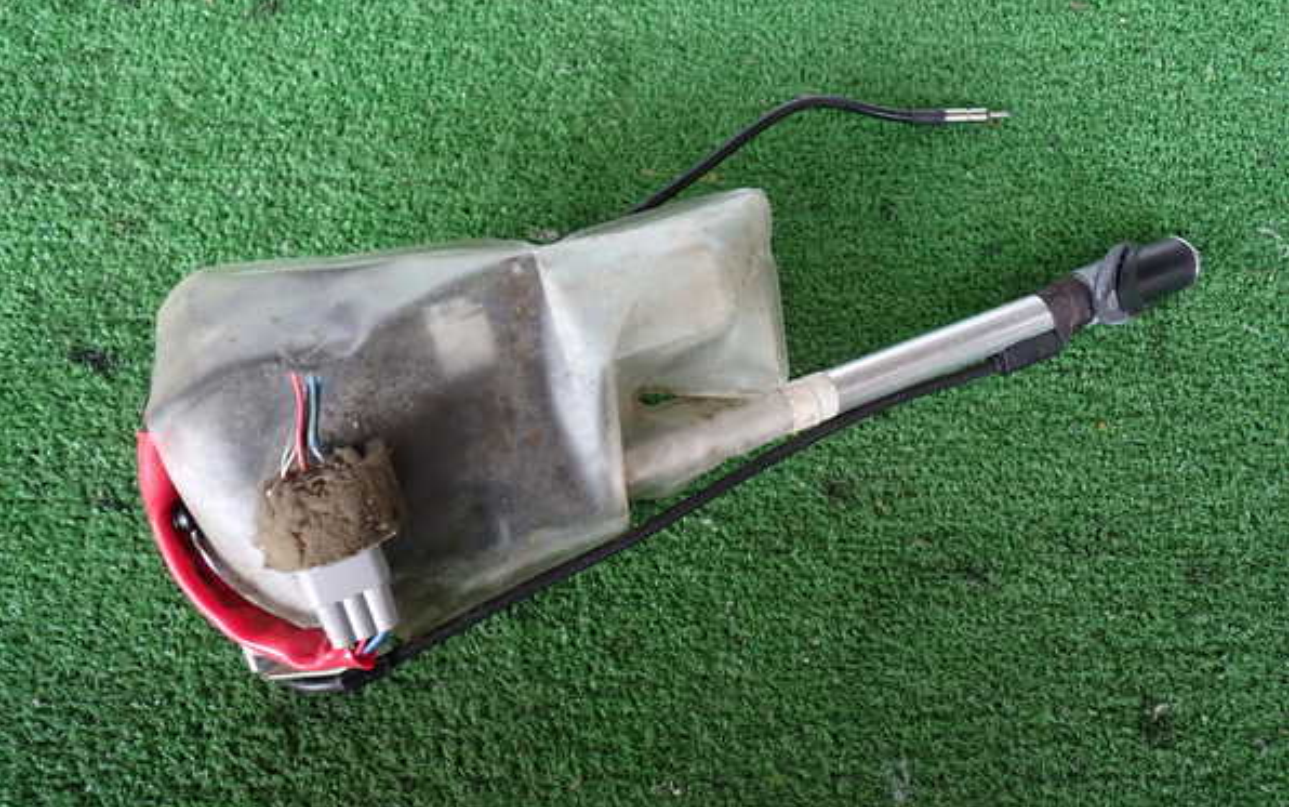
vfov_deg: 39.5
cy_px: 396
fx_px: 1125
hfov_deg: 59.6
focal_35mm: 32
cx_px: 647
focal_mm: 5.4
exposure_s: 1/60
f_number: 2.3
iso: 160
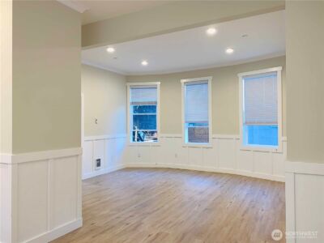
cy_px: 122
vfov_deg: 53.1
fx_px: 243
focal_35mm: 26
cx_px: 162
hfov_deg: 67.3
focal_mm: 4.25
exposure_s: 1/19
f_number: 1.8
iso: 32
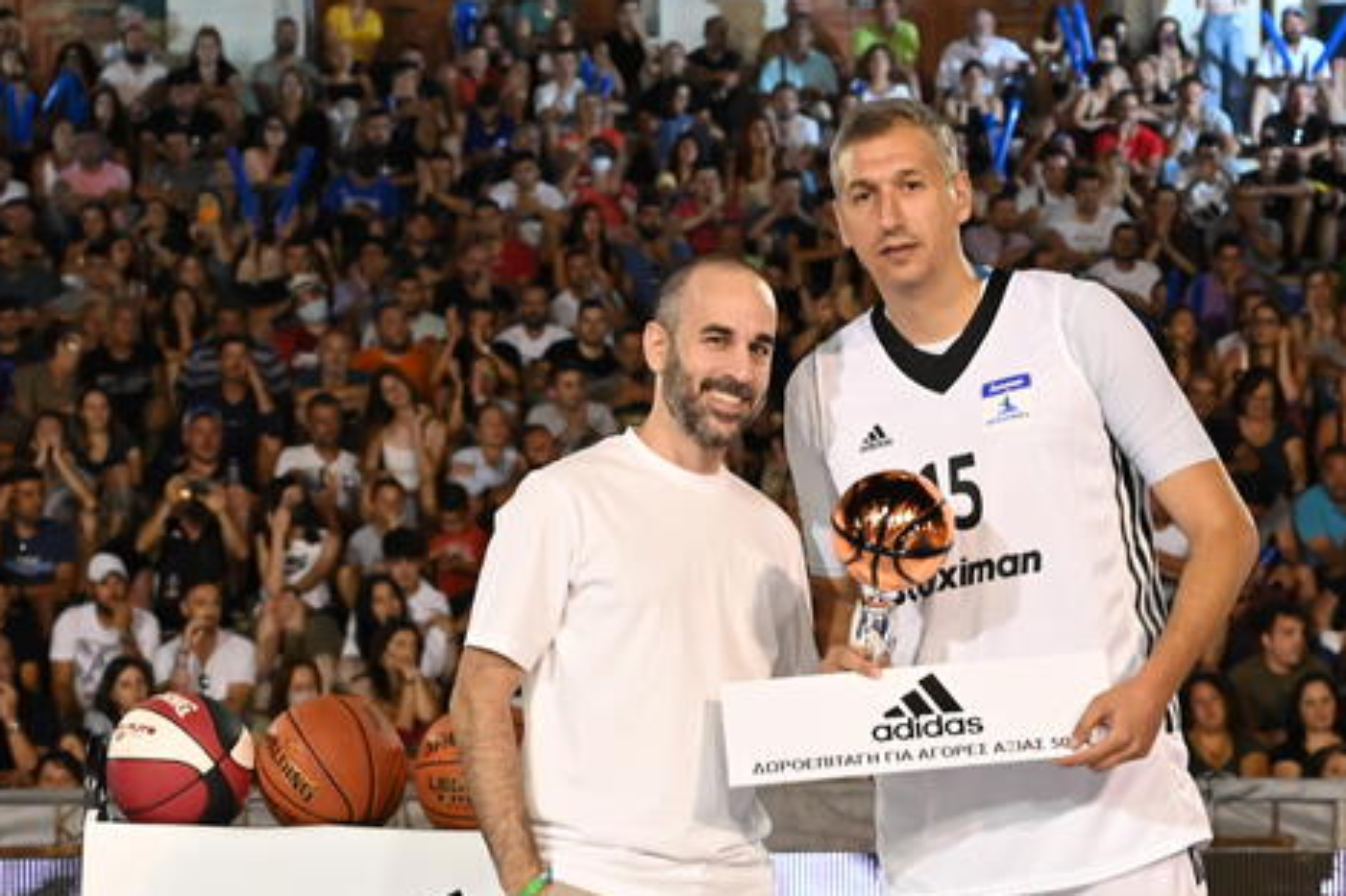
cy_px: 759
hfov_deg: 18.8
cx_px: 670
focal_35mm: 109
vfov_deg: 12.5
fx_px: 4074
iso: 6400
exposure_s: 1/640
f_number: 4
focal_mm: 51
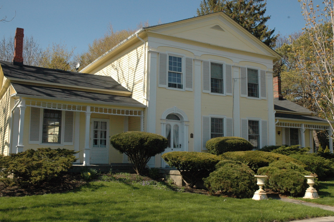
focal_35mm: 38
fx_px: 348
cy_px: 111
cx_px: 167
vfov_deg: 35.4
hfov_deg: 51.3
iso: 800
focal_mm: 25
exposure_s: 1/640
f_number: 13
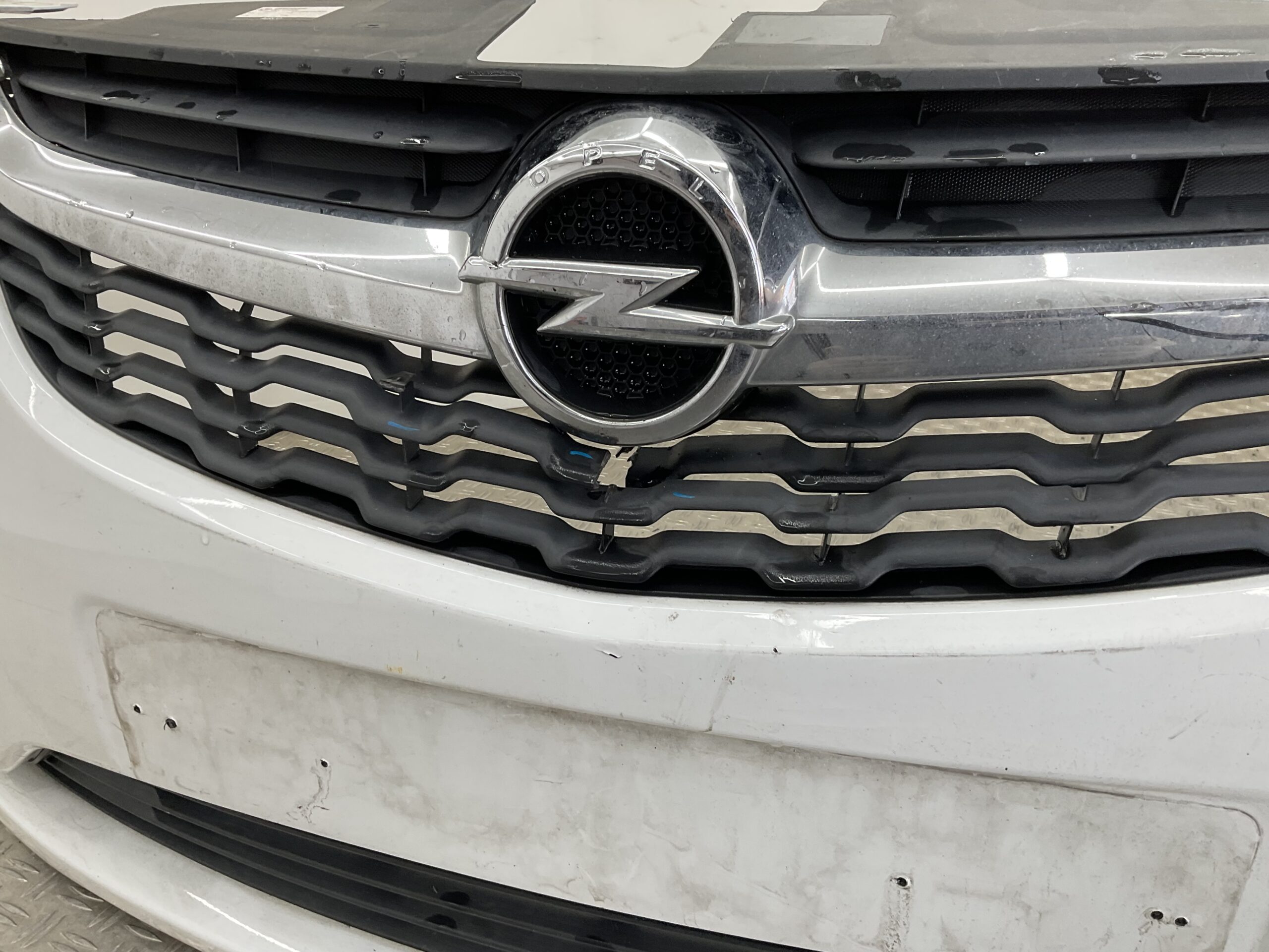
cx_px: 634
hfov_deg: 61.7
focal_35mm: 29
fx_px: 1063
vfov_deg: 48.2
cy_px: 476
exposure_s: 1/120
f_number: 1.8
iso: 32
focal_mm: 3
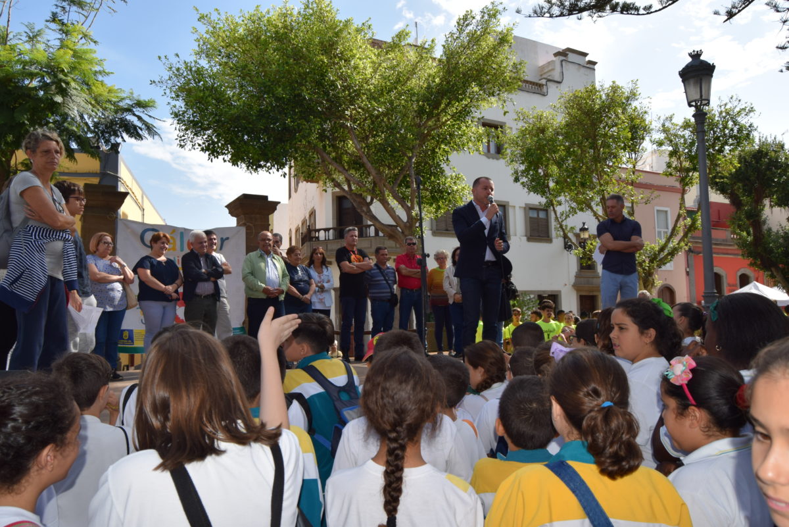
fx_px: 592
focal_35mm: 27
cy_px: 264
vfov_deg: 48.0
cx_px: 394
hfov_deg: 67.4
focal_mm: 18
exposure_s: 1/200
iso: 100
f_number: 7.1
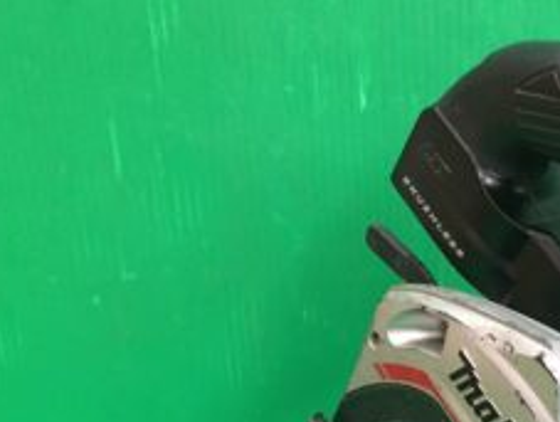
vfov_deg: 20.3
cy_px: 476
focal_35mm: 69
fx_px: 1118
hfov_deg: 26.6
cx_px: 556
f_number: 2.2
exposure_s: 1/15
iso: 64
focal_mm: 4.15
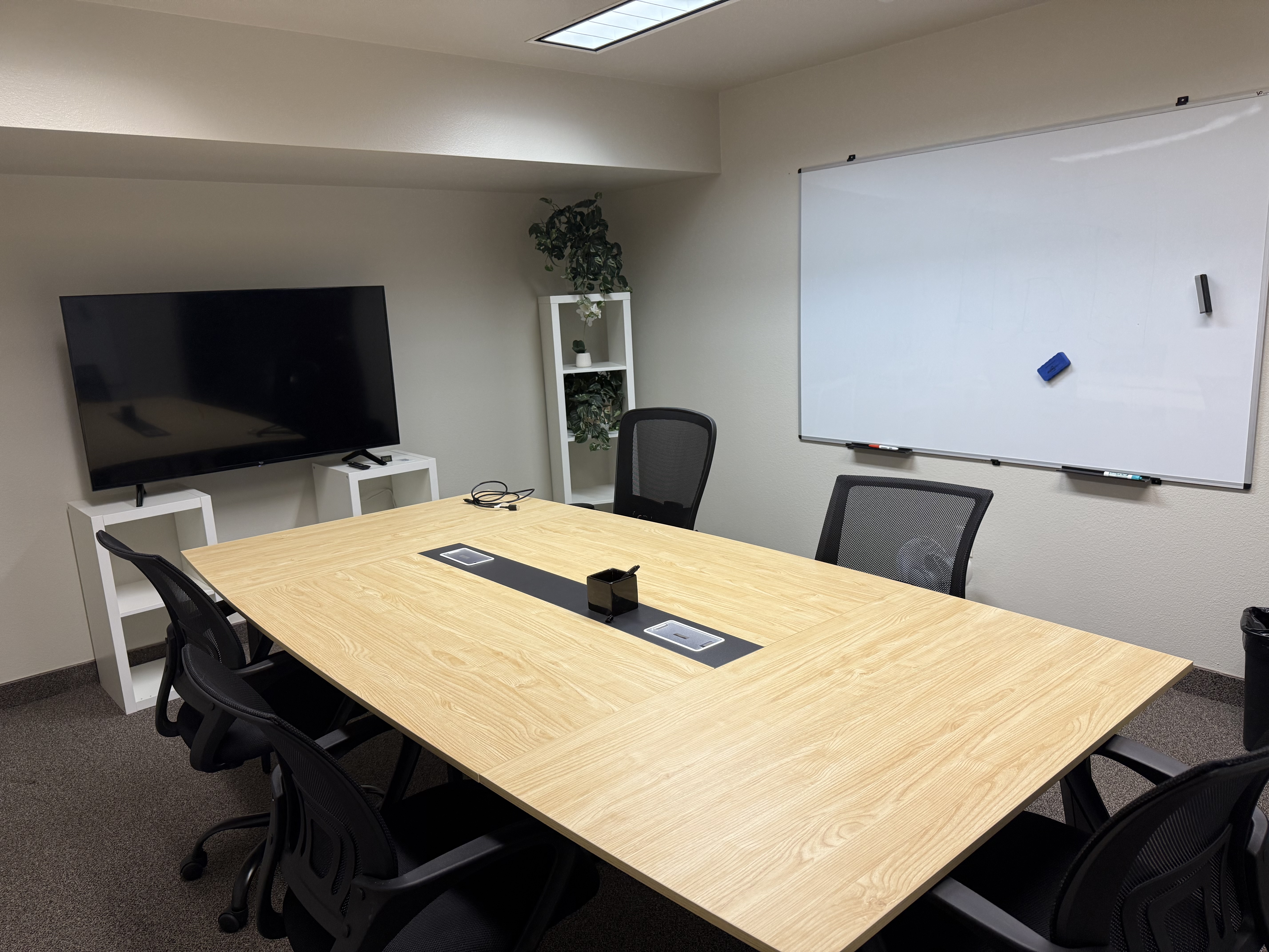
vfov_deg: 56.8
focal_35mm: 24
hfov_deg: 71.6
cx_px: 634
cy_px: 476
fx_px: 880
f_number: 1.78
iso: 160
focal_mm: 6.76
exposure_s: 1/120
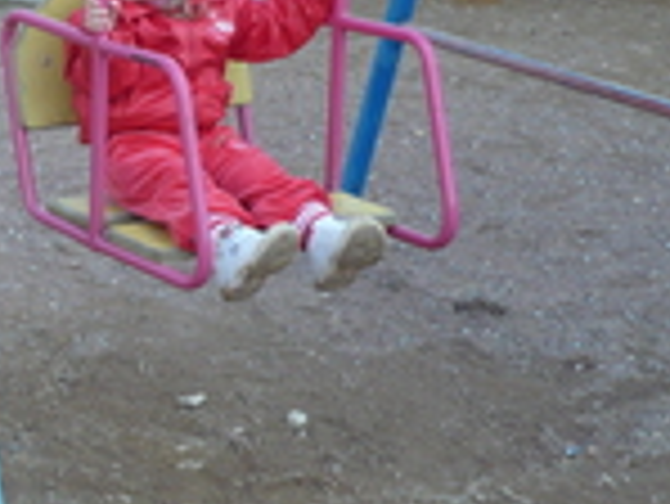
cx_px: -310
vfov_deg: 14.0
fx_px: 2053
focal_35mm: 106
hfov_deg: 16.9
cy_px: 176
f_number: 2.8
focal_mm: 5.8
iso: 100
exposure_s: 1/250
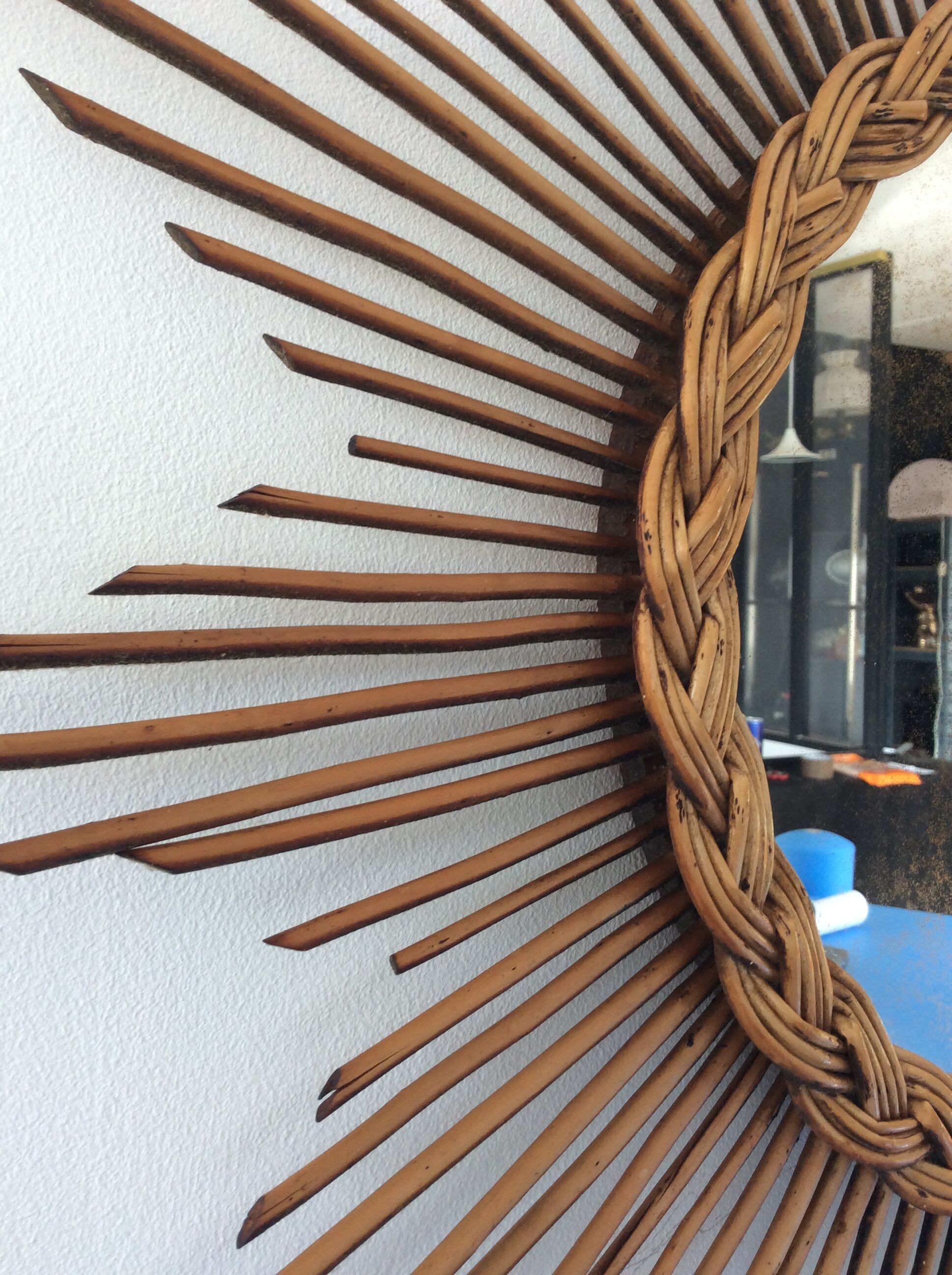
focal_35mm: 32
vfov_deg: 56.9
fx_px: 1177
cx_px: 476
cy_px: 638
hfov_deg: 44.1
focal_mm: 3.3
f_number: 2.4
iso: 32
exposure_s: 1/25
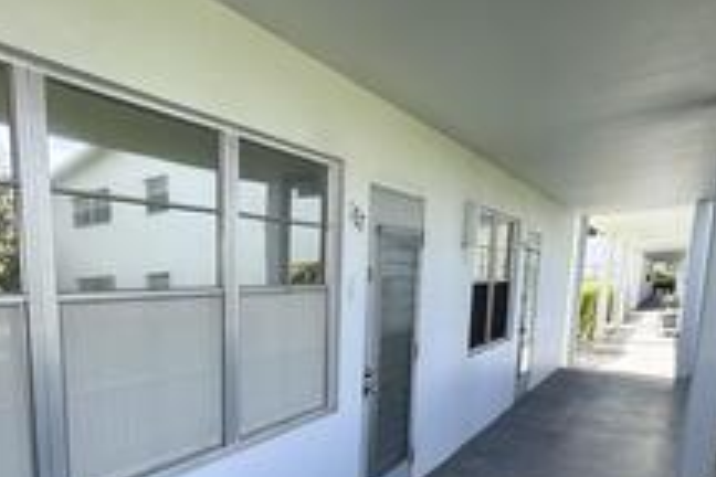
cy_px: 384
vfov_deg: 45.4
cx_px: 116
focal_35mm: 27
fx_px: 537
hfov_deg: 60.4
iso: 40
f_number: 2.2
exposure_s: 1/316
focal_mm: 2.22
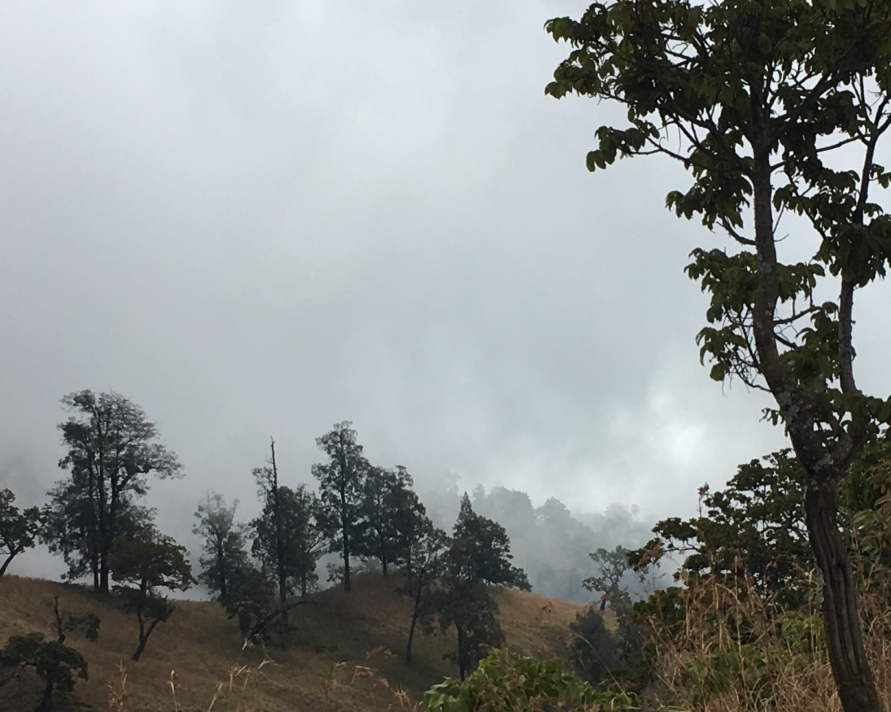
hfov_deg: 23.0
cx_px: 557
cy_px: 424
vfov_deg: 18.5
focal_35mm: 83
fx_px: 2189
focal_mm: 4.15
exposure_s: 1/1709
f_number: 2.2
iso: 25
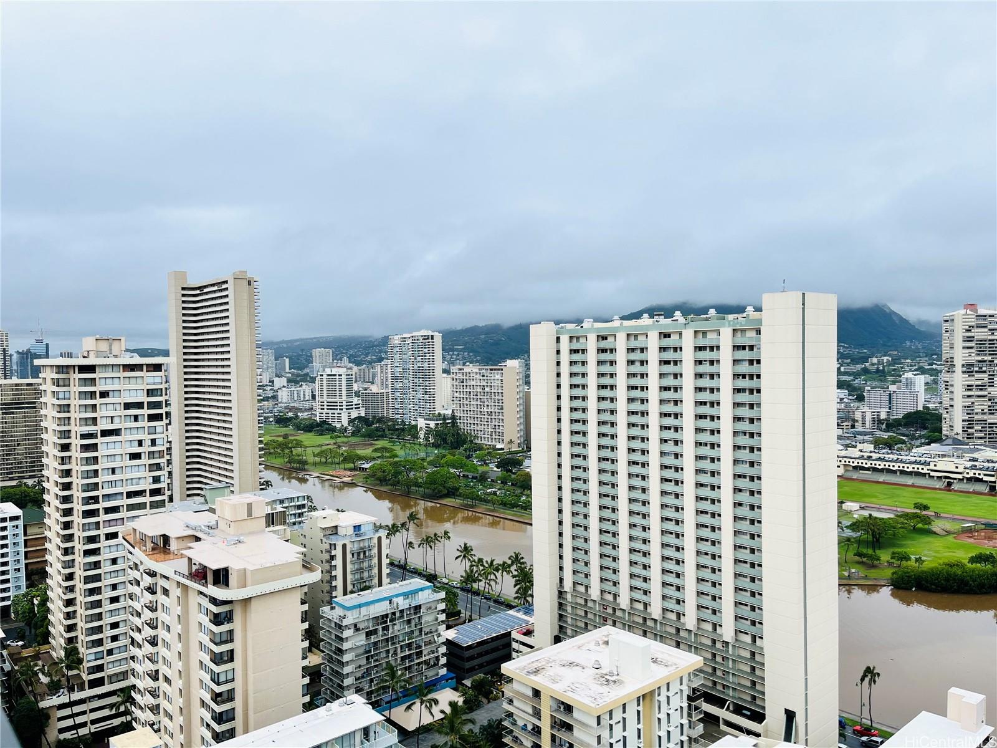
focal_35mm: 26
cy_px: 374
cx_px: 498
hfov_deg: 67.3
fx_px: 749
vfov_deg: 53.1
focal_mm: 5.1
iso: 50
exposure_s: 1/1580
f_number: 1.6
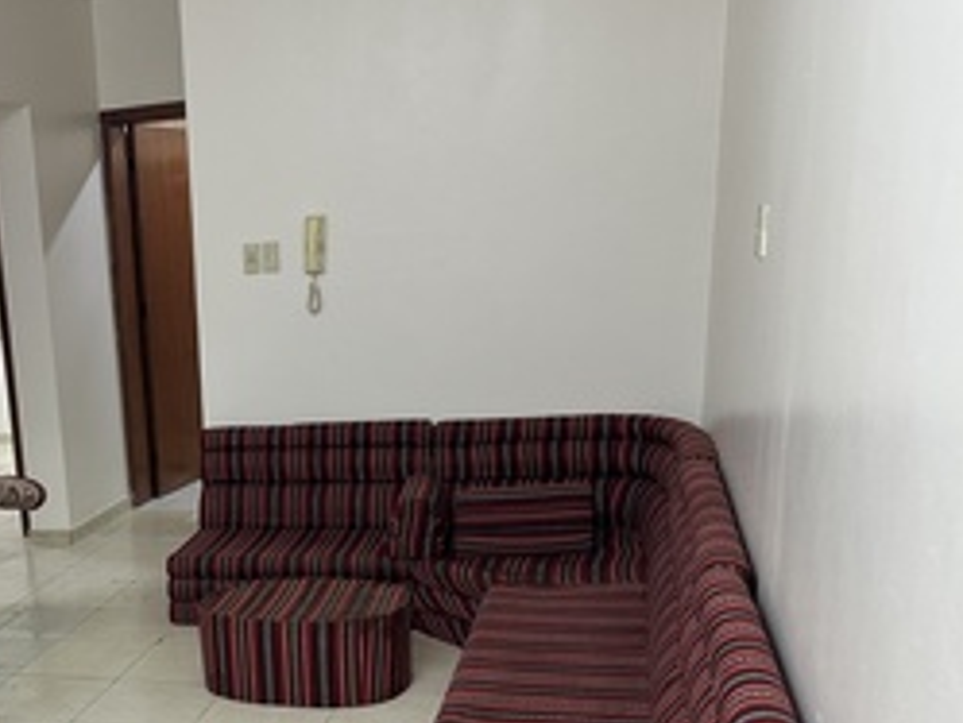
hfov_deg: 40.6
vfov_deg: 31.4
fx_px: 1225
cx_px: 153
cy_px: 648
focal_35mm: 44
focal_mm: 6.86
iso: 200
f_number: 1.78
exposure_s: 1/60
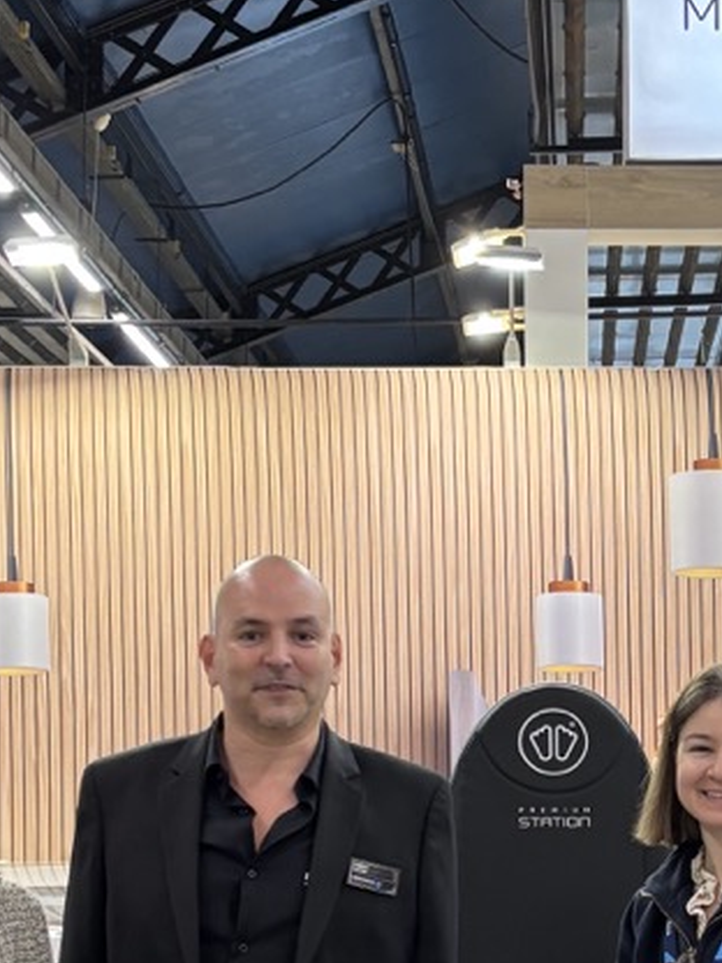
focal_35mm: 80
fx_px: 2225
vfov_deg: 24.0
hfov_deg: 18.2
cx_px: 639
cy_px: 782
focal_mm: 5.96
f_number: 1.6
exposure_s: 1/50
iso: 125
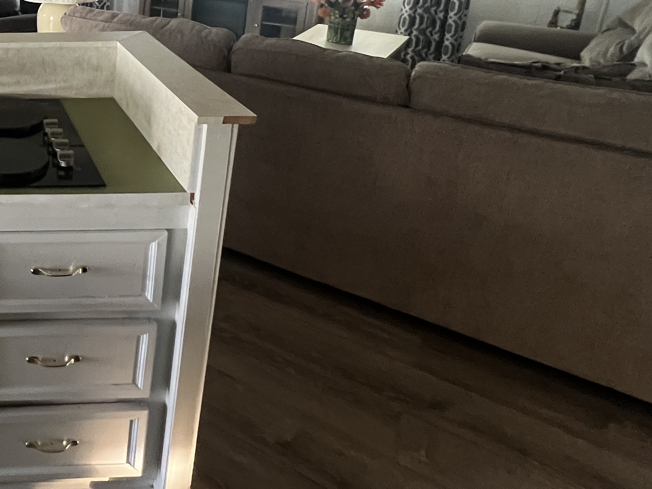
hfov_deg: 44.9
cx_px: -45
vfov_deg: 41.2
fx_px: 603
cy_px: 62
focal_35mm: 32
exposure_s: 1/60
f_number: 1.8
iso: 640
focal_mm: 1.57
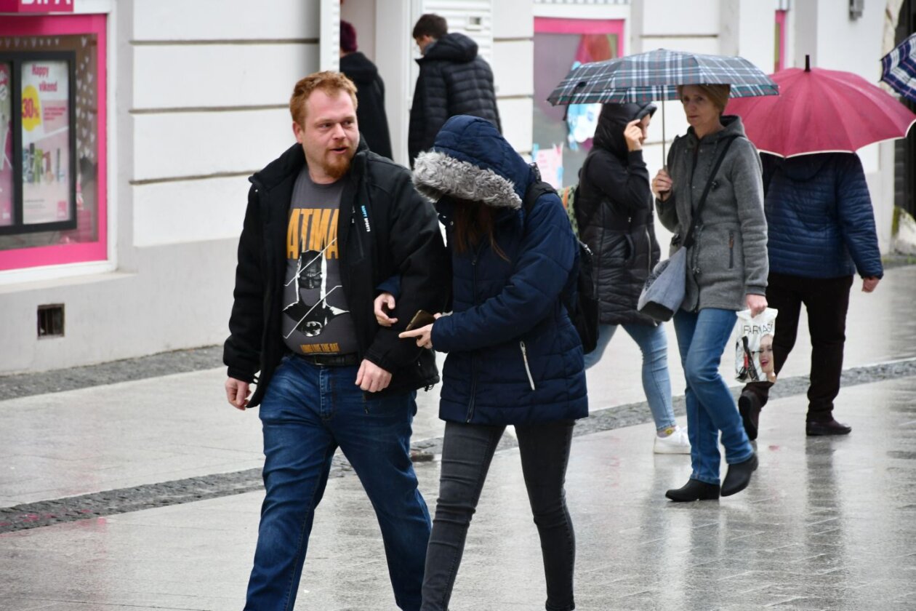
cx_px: 458
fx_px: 4427
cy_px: 306
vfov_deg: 7.9
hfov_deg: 11.8
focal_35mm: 174
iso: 800
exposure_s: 1/250
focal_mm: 116
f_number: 5.6
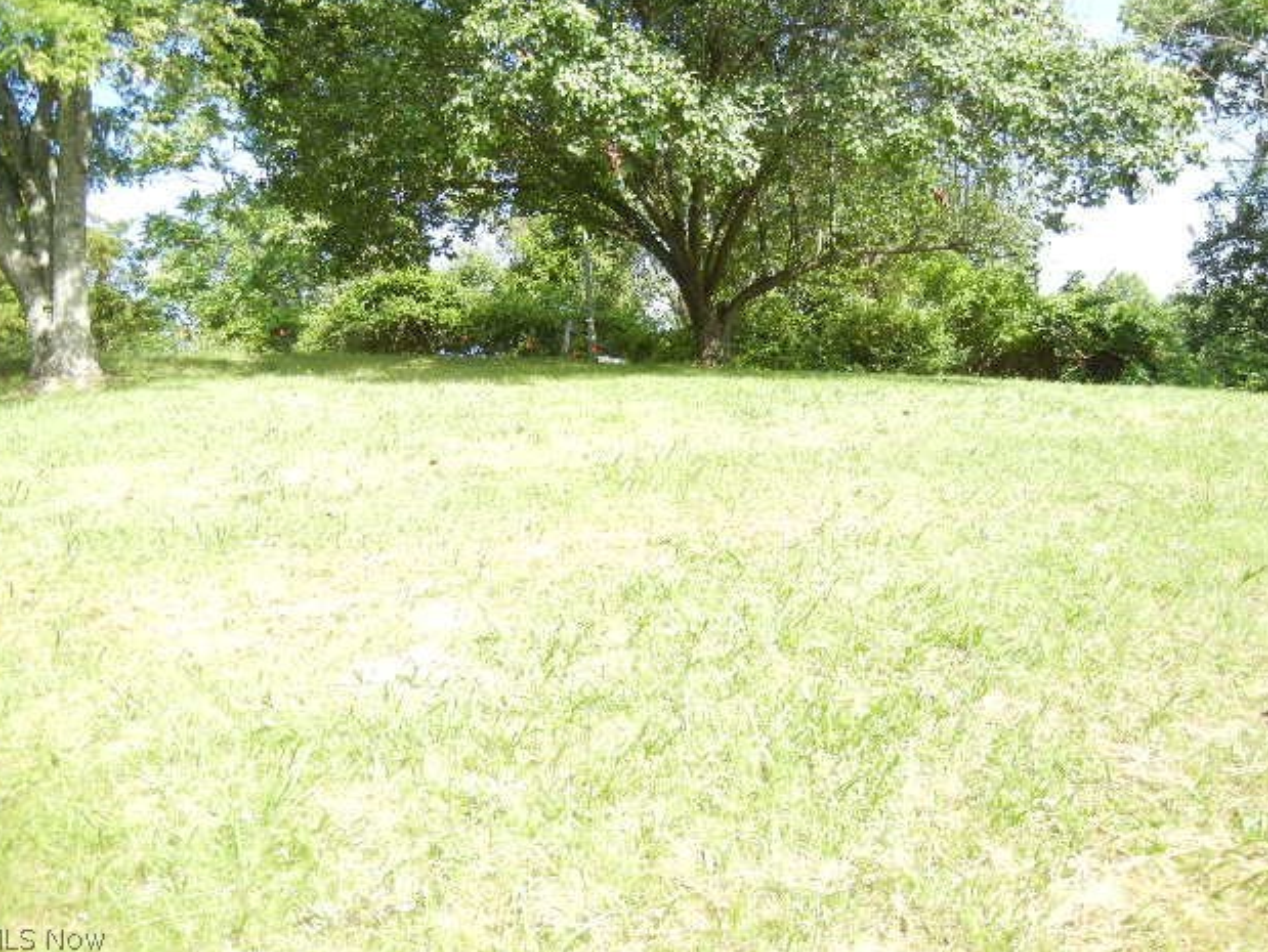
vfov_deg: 45.5
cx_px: 625
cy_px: 467
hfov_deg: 58.3
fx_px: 1136
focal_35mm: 31
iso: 230
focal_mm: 5.4
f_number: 3.5
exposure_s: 1/447
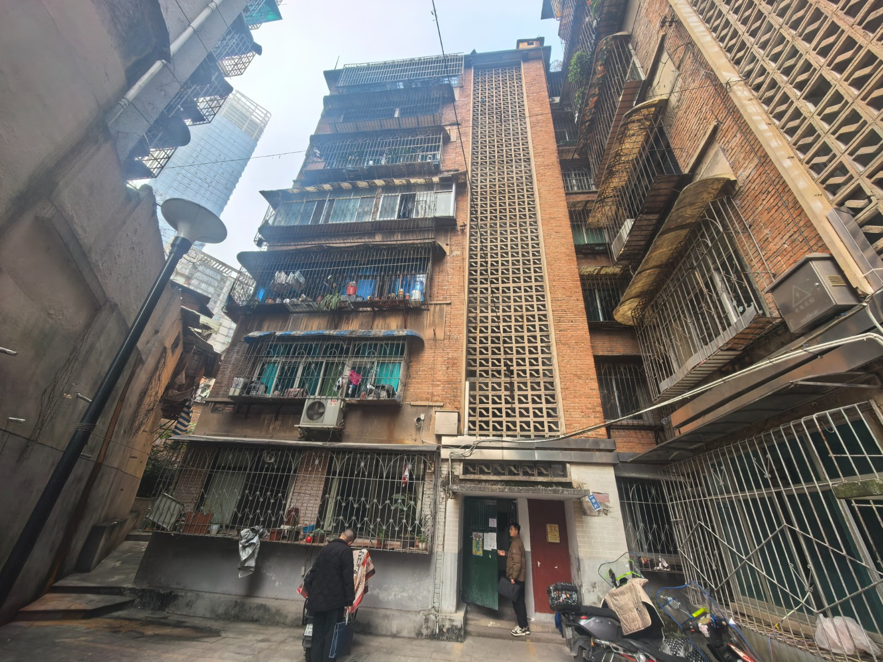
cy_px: 331
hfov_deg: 106.2
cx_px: 442
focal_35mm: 13
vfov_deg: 89.9
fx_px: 332
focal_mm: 1.95
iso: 50
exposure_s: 1/241
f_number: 2.2
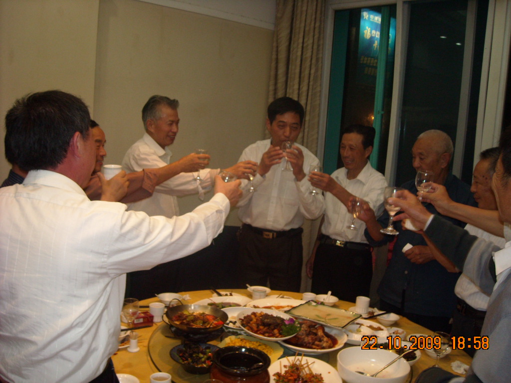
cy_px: 192
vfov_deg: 40.7
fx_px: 517
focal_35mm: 35
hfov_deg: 52.6
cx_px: 256
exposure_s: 1/30
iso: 200
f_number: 2.8
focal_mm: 5.7
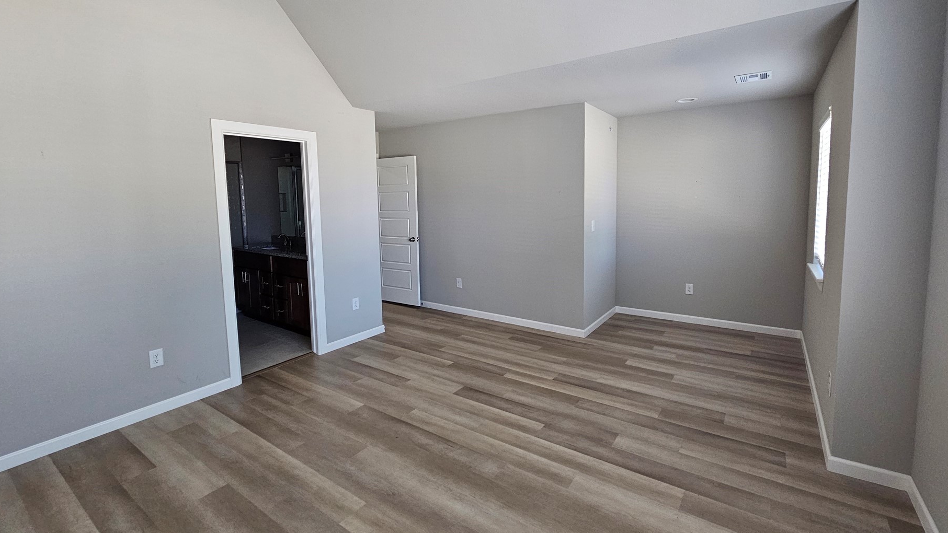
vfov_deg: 70.3
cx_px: 487
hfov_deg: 103.0
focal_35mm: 15
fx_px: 377
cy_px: 234
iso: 250
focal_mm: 2.2
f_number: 2.2
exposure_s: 1/77
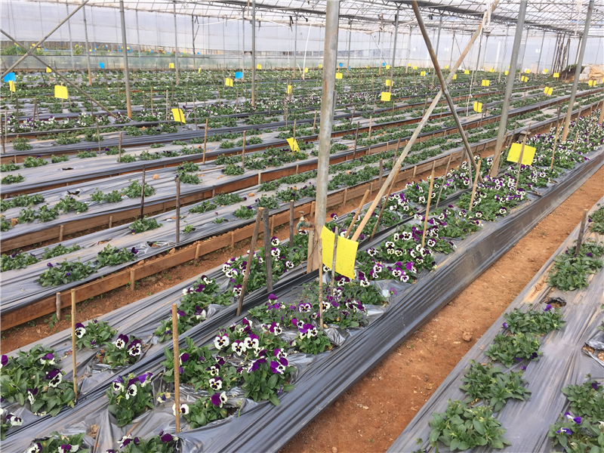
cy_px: 226
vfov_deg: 48.2
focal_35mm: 29
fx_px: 506
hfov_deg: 61.7
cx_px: 302
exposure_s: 1/439
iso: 32
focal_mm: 4.15
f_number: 2.2
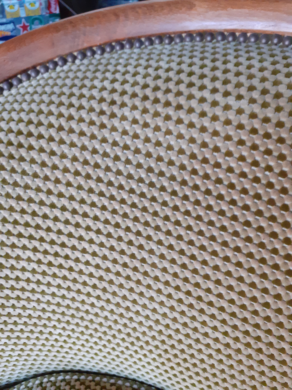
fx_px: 304
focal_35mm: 27
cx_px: 146
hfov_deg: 51.4
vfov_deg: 65.3
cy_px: 195
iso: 250
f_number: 1.9
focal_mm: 3.6
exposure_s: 1/25
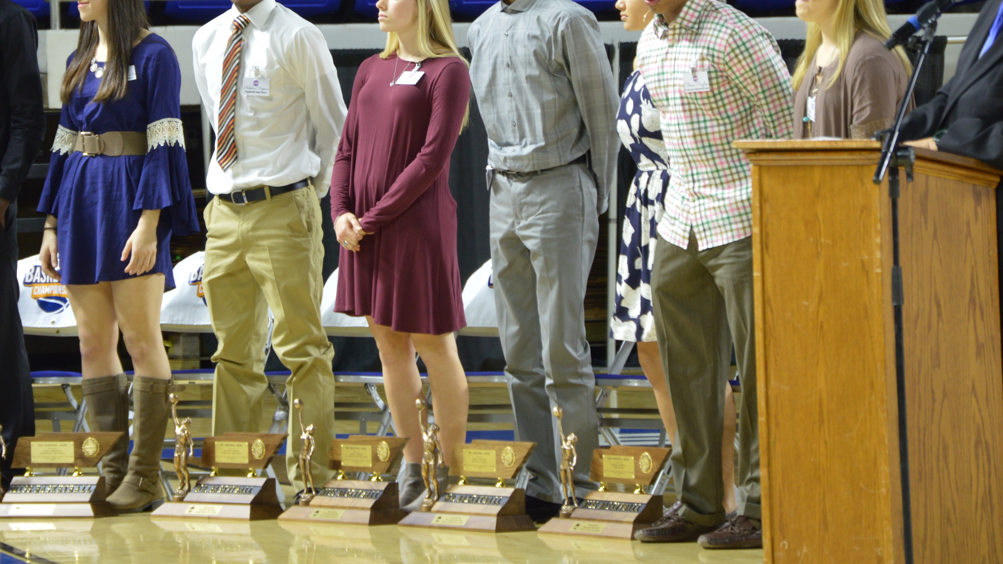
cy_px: 84
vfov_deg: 4.3
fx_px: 7500
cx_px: 262
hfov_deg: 7.6
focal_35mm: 282
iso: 500
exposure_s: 1/60
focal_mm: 120
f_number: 4.8
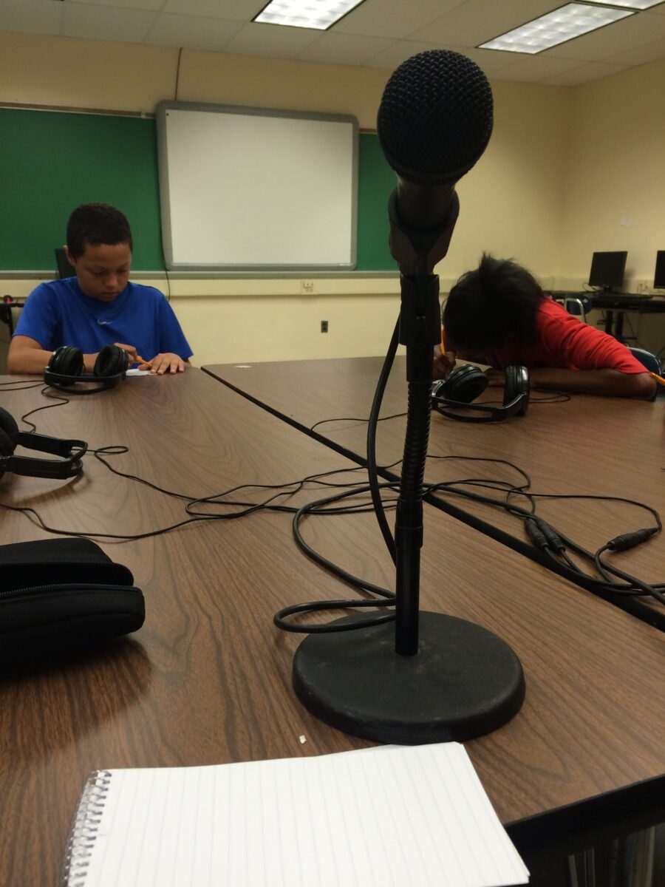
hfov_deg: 48.2
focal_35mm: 29
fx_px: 743
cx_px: 332
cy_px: 444
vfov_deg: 61.7
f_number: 2.2
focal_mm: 4.15
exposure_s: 1/30
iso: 32
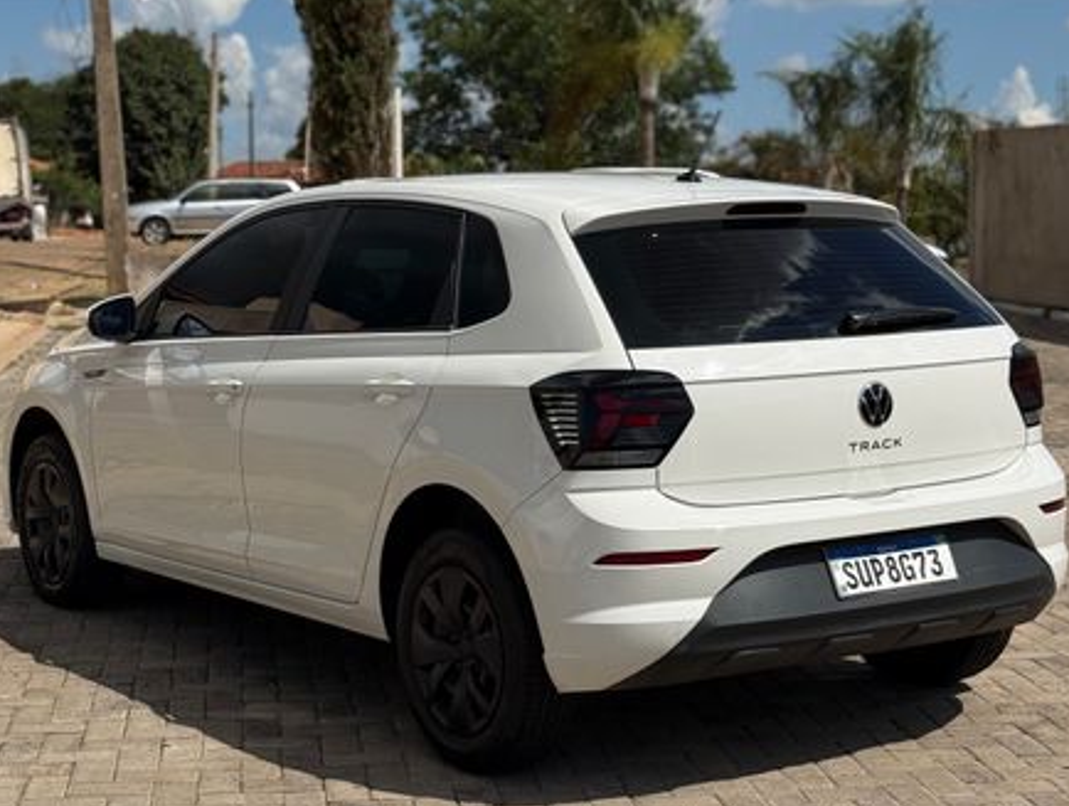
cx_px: 530
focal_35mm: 52
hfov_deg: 36.8
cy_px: 429
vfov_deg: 28.1
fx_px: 1609
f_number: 1.78
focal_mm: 6.76
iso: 50
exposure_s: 1/11364
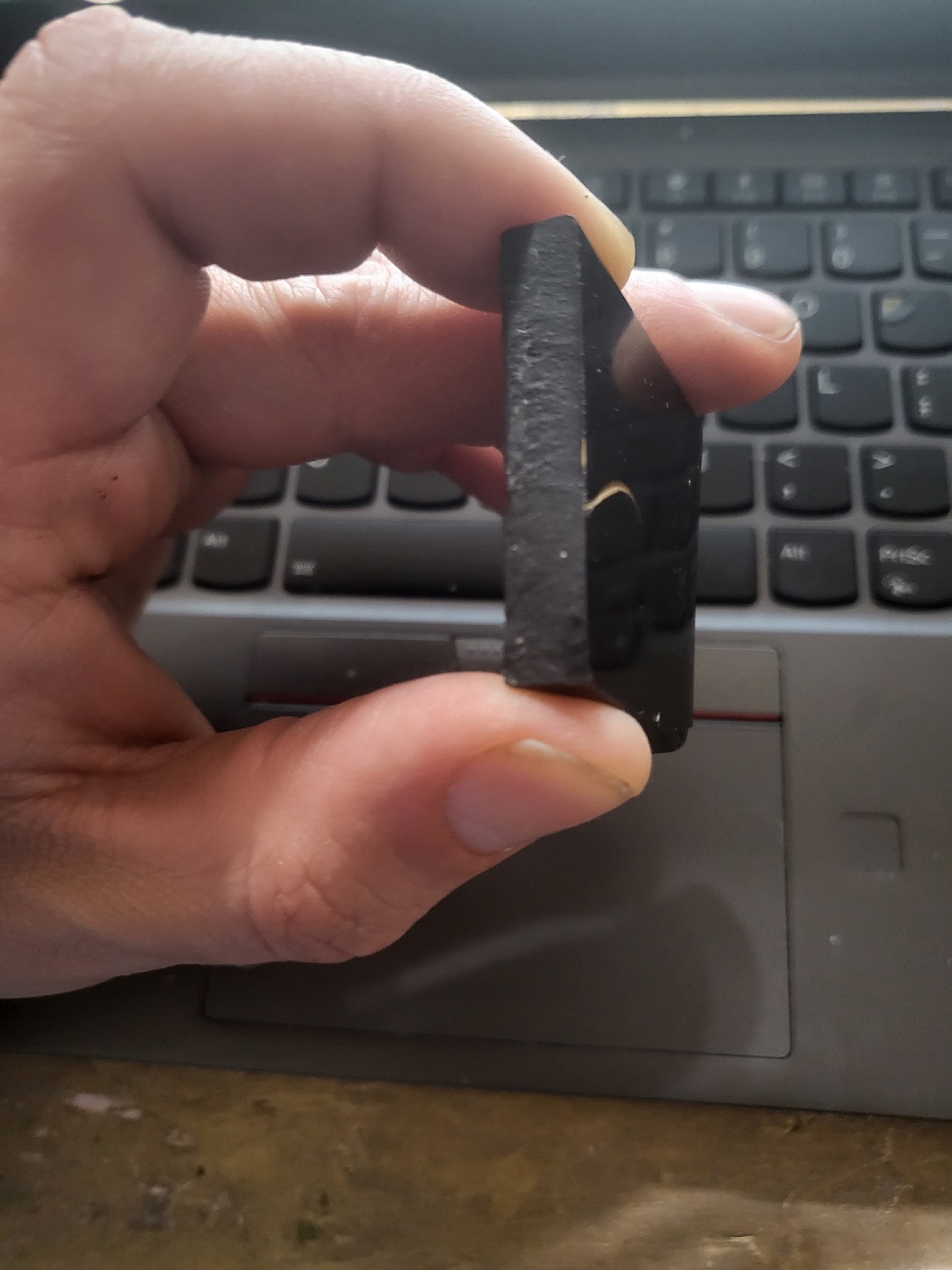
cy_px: 635
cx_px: 476
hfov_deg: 53.1
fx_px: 953
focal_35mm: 26
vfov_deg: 67.3
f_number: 1.8
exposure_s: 1/24
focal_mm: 4.25
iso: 640
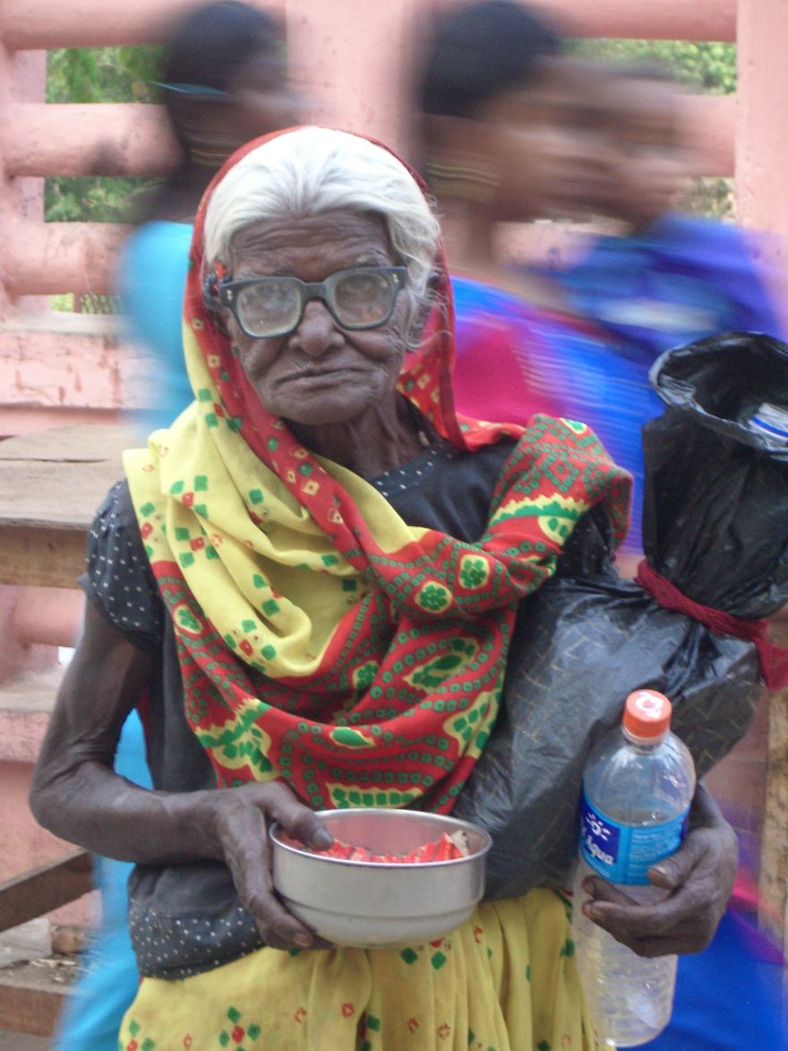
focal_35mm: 105
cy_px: 526
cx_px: 394
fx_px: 3186
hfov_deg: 14.1
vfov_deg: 18.7
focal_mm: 17.4
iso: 200
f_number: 4.8
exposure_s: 1/13
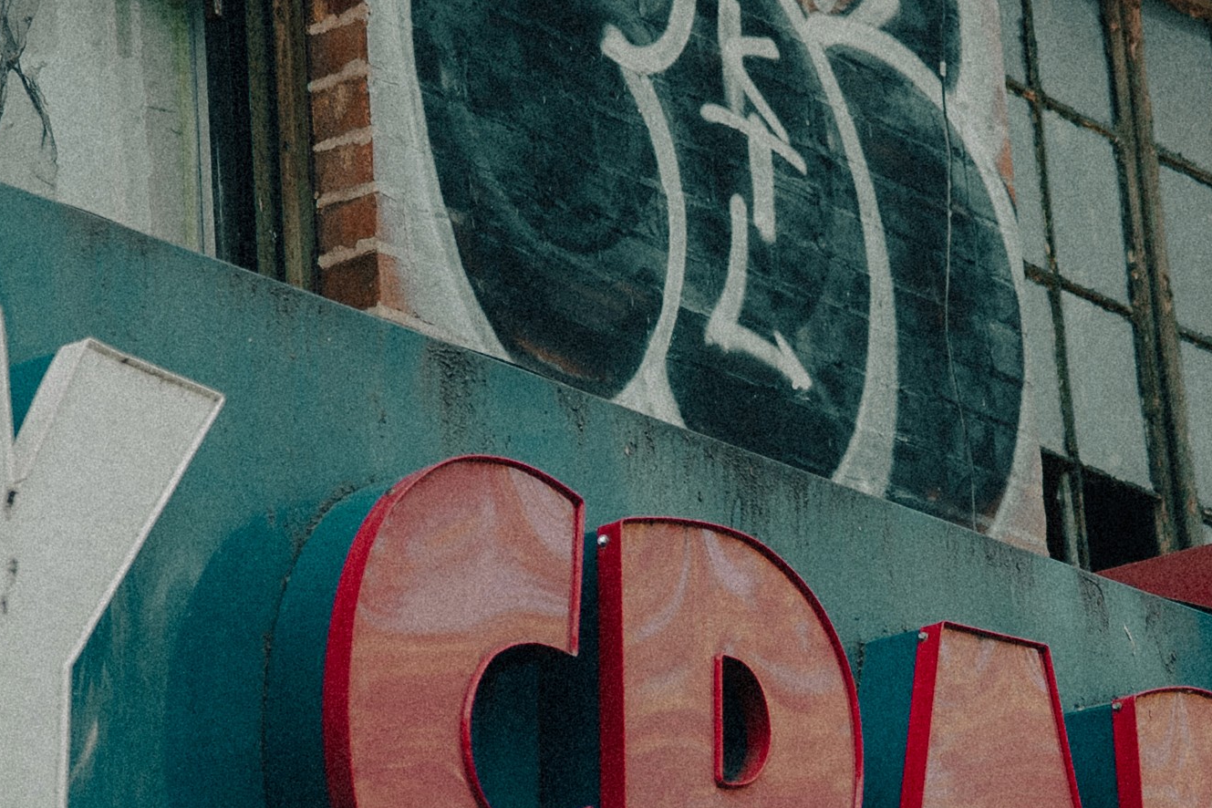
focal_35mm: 158
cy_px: 393
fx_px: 5319
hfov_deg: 13.0
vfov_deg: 8.7
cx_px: 774
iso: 320
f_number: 2.5
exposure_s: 1/60
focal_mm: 35
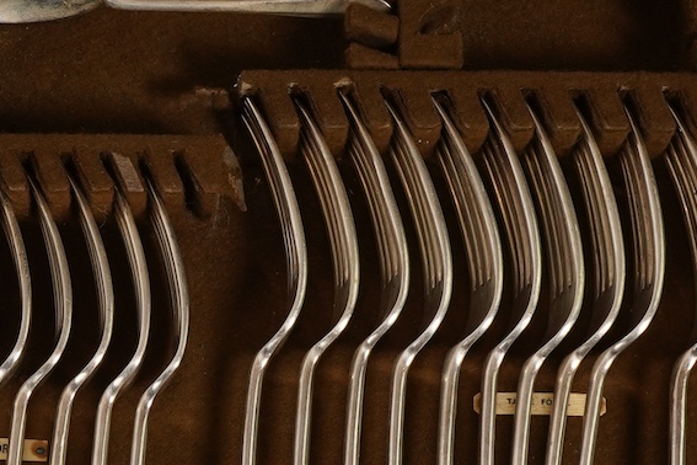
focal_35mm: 125
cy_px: 321
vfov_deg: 11.0
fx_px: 2420
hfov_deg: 16.2
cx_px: 111
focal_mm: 30
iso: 400
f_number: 22
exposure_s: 1/125
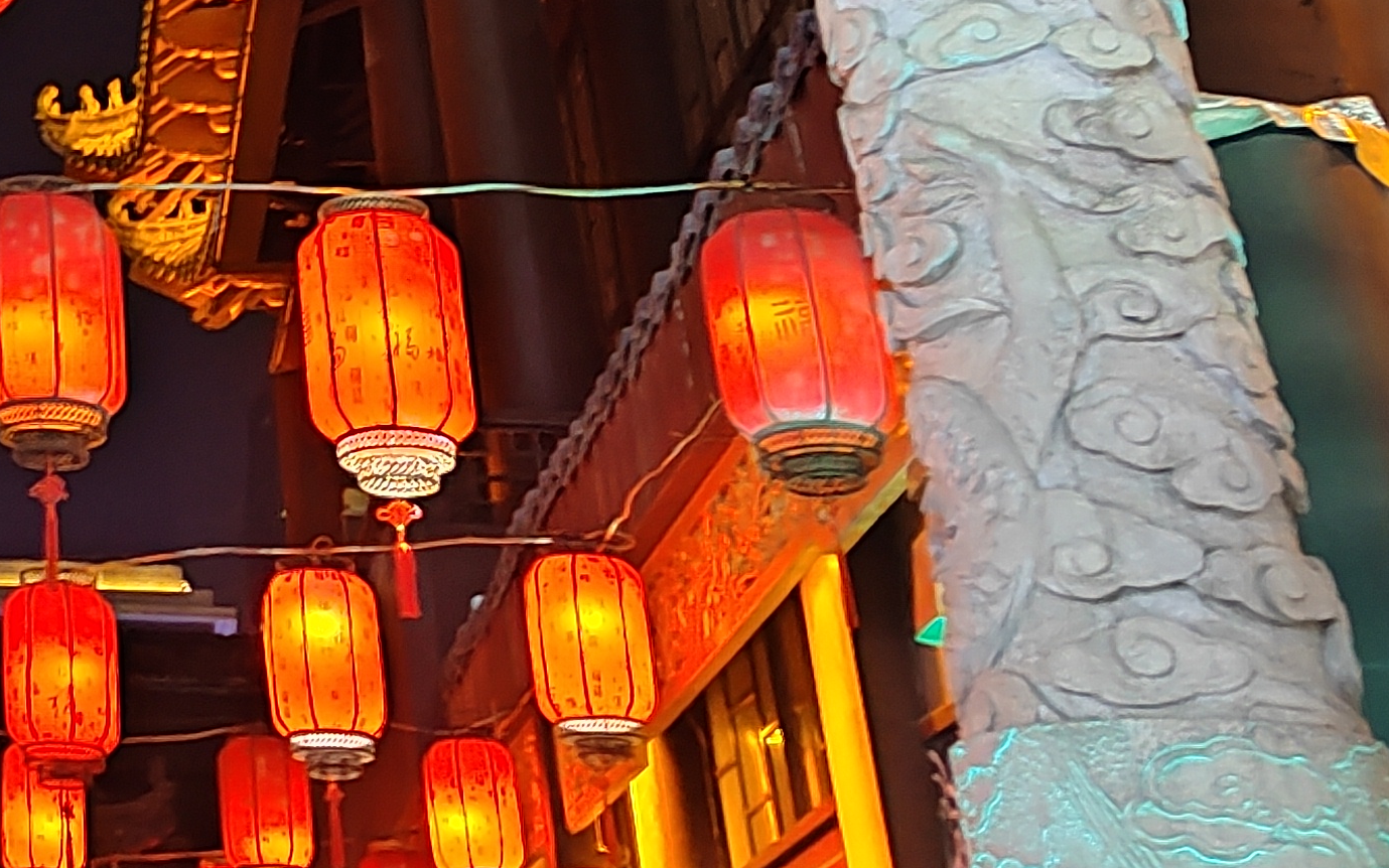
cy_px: -429
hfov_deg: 24.9
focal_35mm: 69
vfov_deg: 17.1
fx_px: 2612
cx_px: -519
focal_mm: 5.52
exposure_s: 1/13
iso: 2263
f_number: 1.9
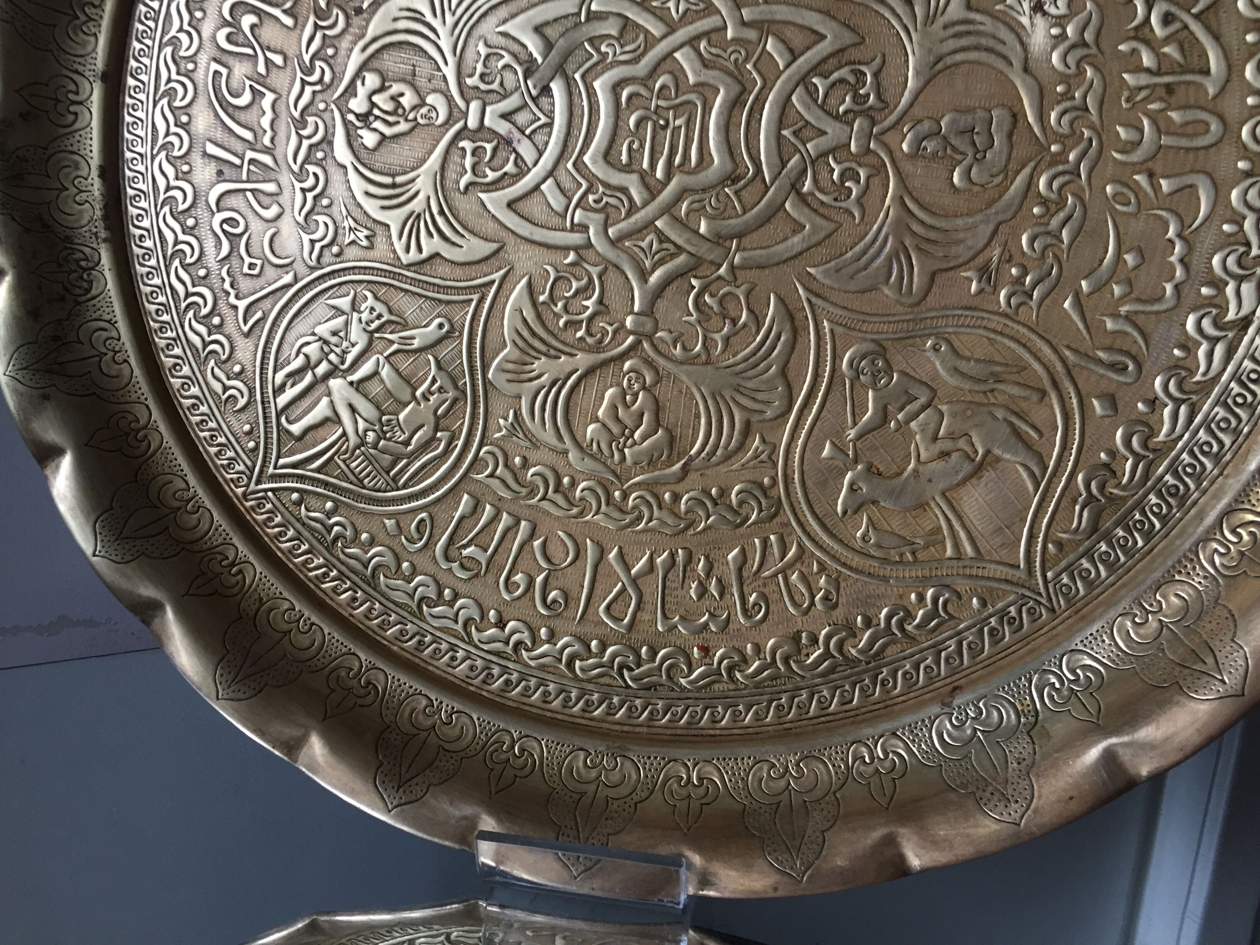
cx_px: 630
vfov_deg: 48.2
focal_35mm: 29
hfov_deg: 61.7
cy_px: 472
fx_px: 1056
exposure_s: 1/33
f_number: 2.2
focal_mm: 4.15
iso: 125
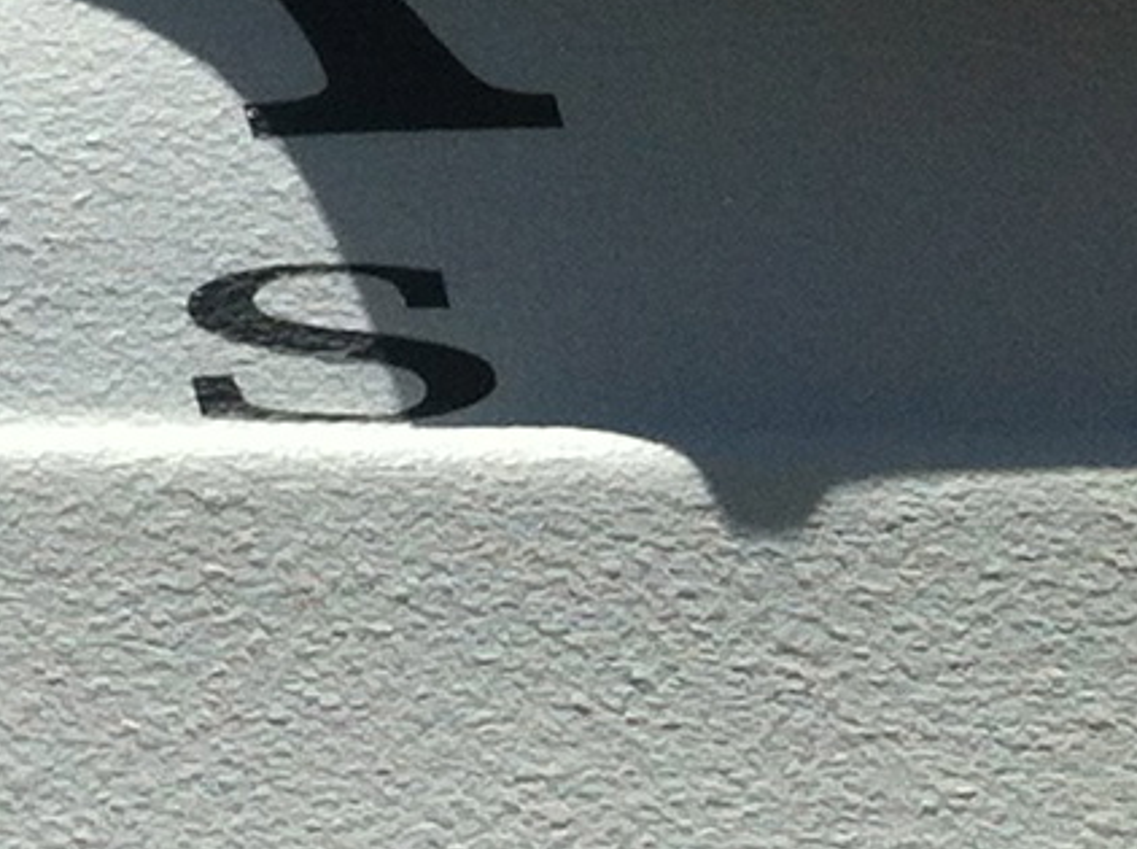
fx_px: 7050
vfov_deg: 6.9
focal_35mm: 215
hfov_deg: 8.3
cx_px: -1832
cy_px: 288
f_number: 2.8
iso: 80
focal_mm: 3.85
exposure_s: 1/2062
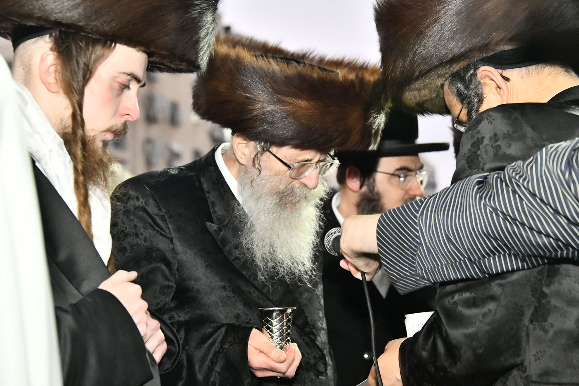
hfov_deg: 24.8
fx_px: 1319
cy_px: 193
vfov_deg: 16.6
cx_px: 290
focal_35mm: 82
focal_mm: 82
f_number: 5.6
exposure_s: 1/100
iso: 6400
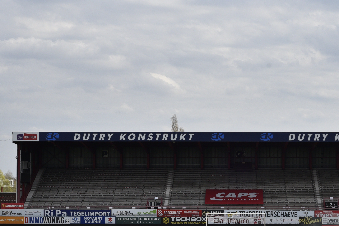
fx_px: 951
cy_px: 163
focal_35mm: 101
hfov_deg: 20.1
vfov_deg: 13.5
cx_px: 234
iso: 250
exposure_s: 1/400
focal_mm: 50
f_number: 10
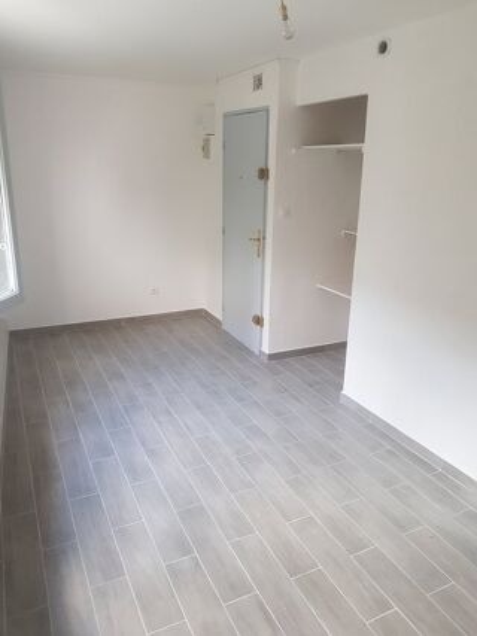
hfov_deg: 53.0
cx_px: 238
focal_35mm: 26
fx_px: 478
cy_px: 318
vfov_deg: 67.3
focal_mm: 4.2
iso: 125
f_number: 1.7
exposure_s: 1/50
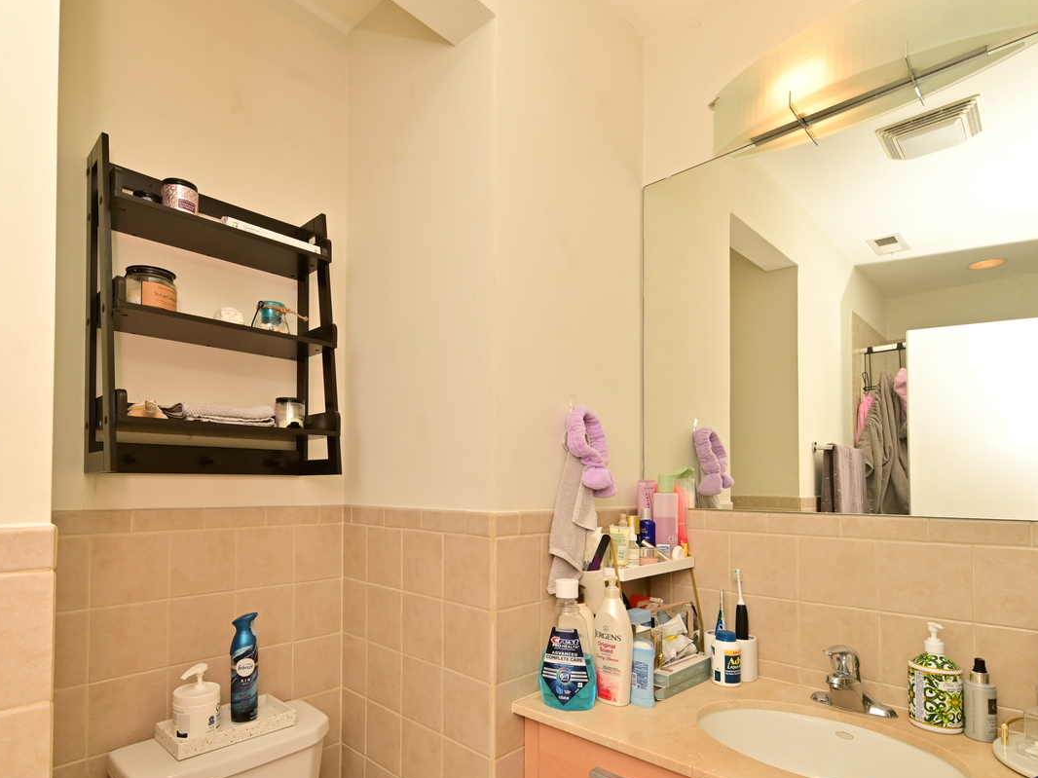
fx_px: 570
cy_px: 476
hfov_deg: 84.2
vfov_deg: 67.8
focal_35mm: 19
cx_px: 449
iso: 200
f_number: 8
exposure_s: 1/200
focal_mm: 13
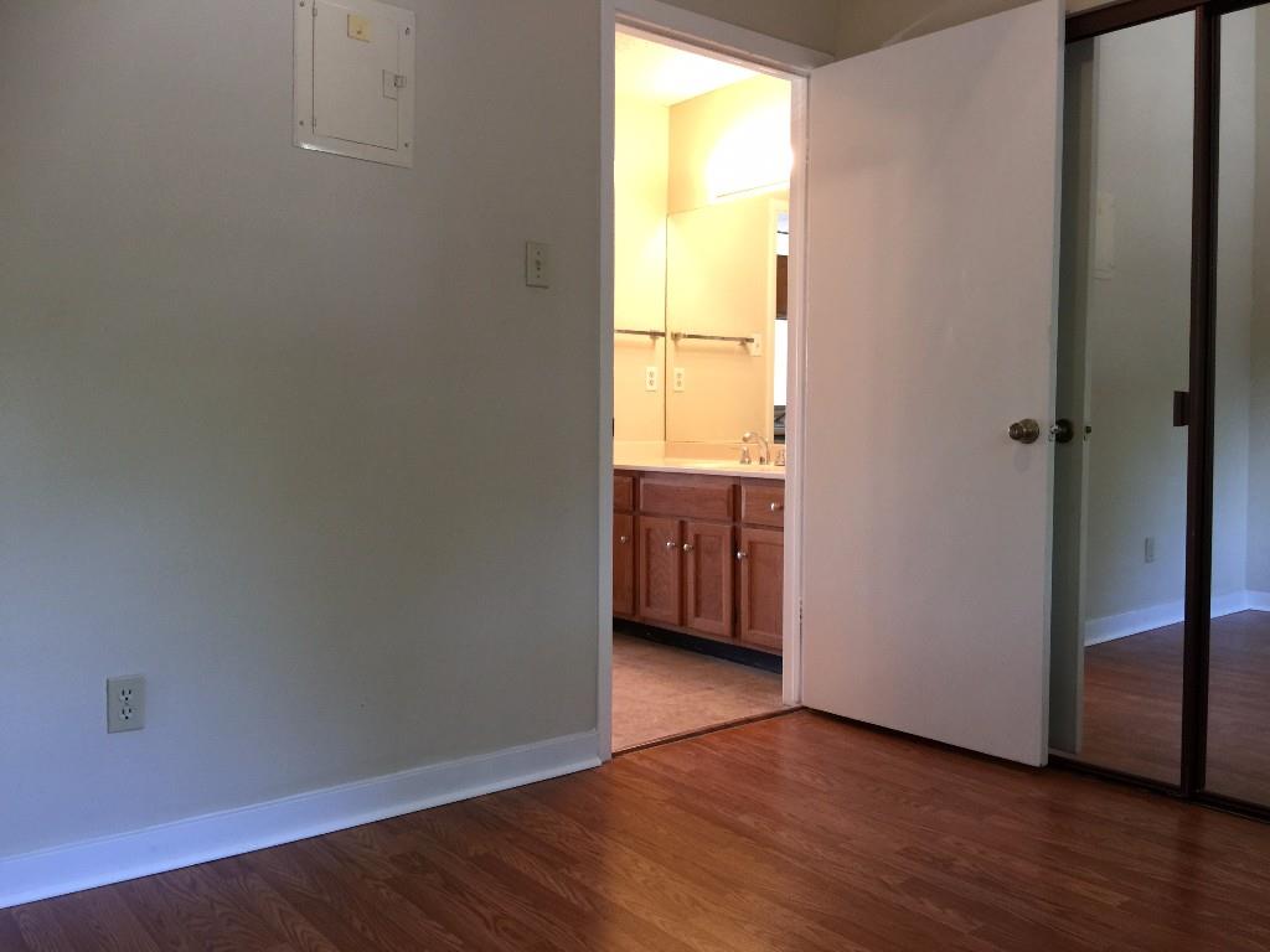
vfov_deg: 48.2
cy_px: 476
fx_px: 1064
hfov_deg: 61.7
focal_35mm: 29
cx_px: 635
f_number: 2.2
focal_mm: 4.15
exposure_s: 1/15
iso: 80
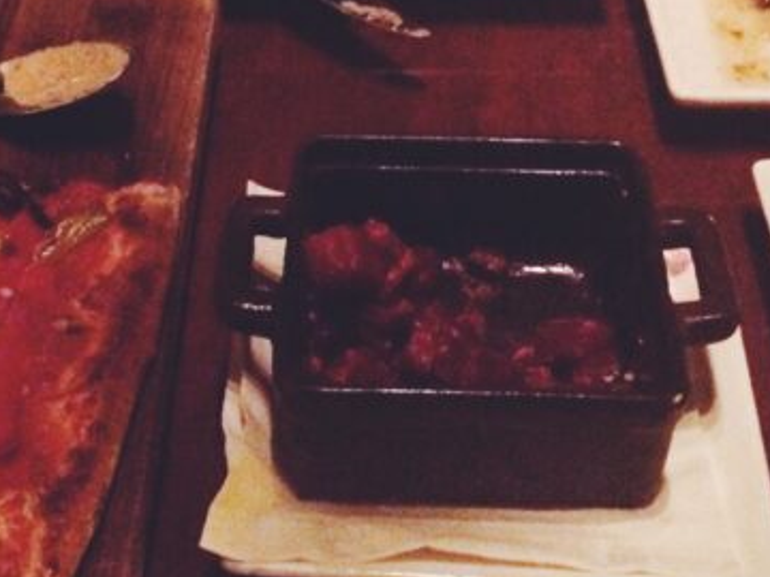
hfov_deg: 27.8
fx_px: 1557
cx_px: 342
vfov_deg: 20.6
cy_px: 73
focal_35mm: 70
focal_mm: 4.12
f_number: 2.2
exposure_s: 1/15
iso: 2000
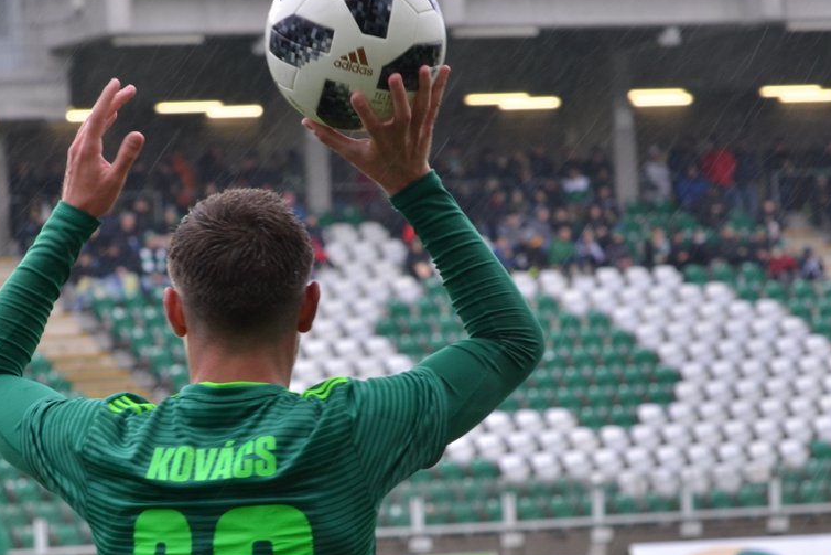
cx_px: 285
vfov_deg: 5.2
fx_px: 6049
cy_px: 370
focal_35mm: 262
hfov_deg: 7.9
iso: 500
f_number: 7.1
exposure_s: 1/100
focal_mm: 110
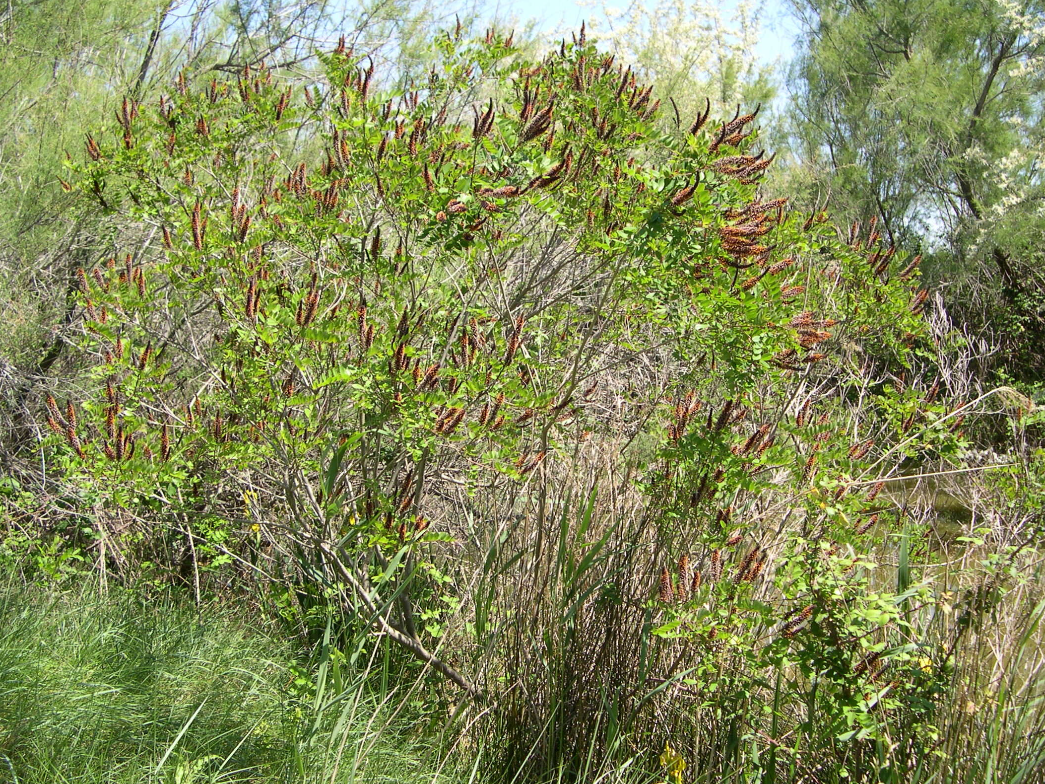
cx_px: 484
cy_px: 386
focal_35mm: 41
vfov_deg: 35.1
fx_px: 1238
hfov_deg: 45.7
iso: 100
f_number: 2.8
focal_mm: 8
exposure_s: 1/538
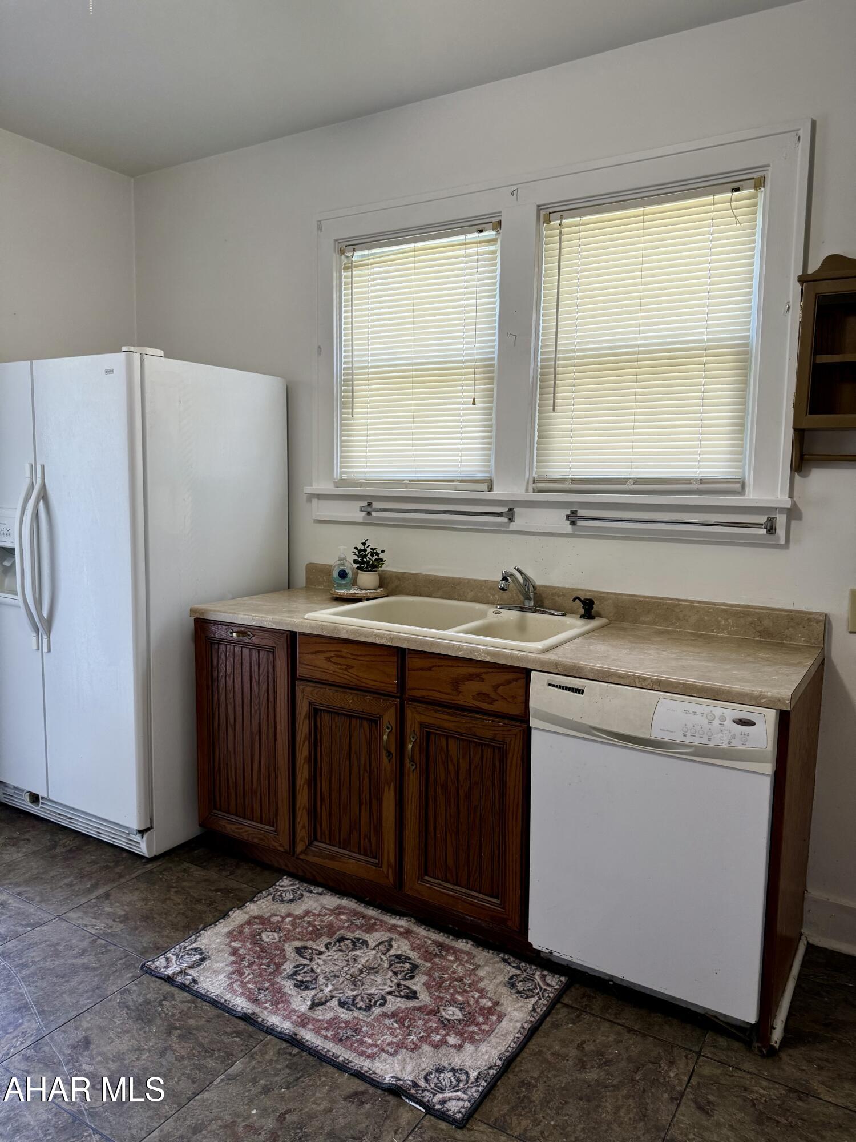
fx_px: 791
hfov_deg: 56.8
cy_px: 571
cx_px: 428
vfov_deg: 71.6
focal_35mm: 24
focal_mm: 6.76
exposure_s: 1/120
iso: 160
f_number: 1.78
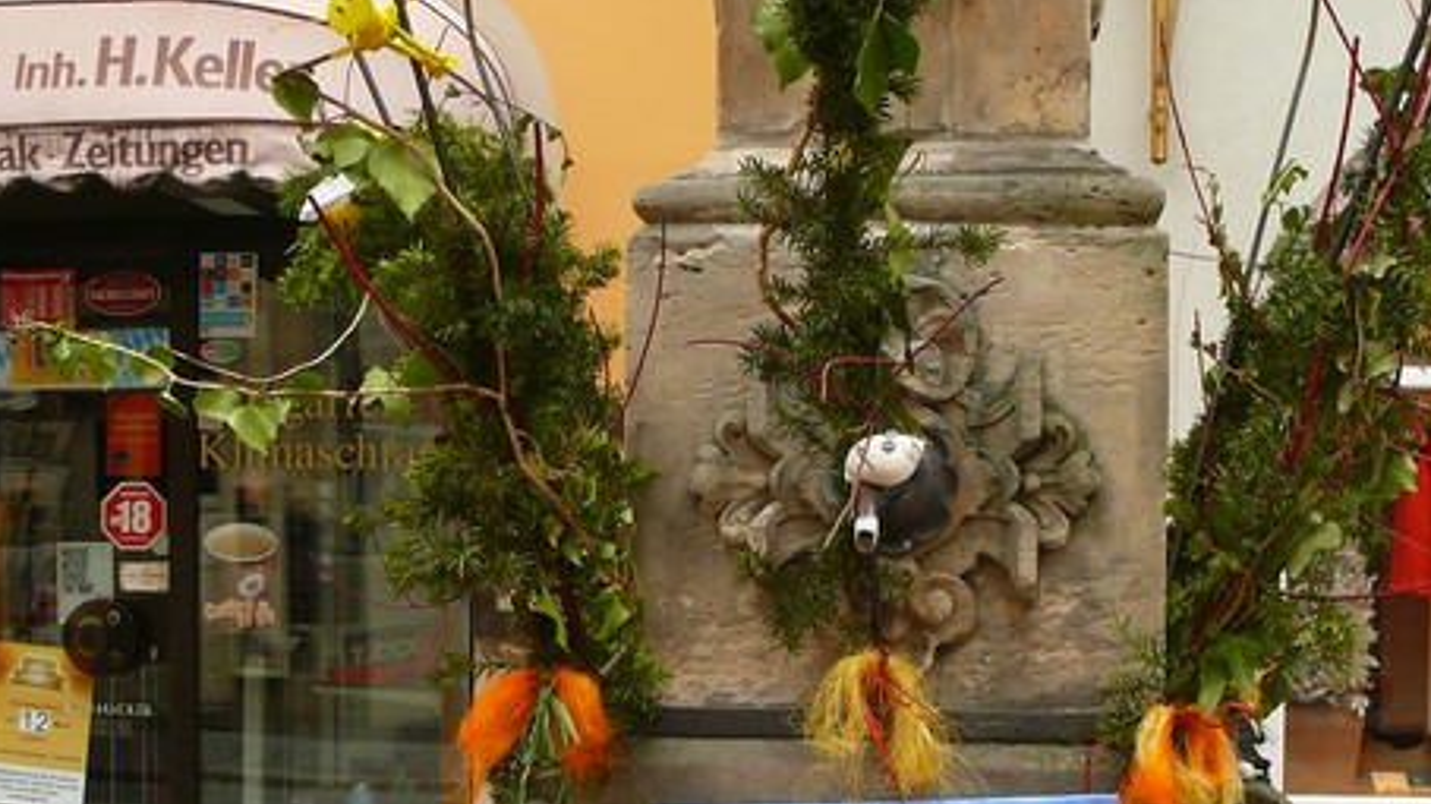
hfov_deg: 33.3
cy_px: 675
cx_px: 766
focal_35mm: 63
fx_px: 2390
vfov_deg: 18.9
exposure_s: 1/30
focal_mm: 7.4
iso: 125
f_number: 2.8
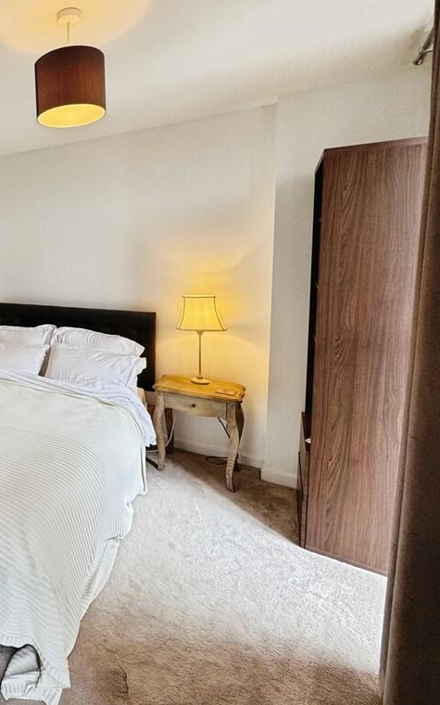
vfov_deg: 85.1
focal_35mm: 20
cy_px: 354
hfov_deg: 46.1
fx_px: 384
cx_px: -32
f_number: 2.2
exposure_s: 1/99
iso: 125
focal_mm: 2.22
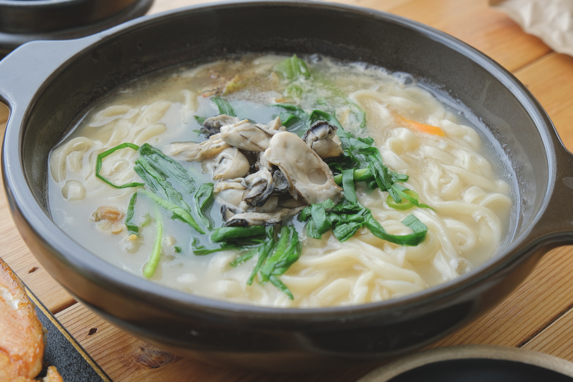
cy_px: 191
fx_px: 923
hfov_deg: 34.5
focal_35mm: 58
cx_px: 286
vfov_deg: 23.4
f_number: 5.6
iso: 320
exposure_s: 1/170
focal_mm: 38.8
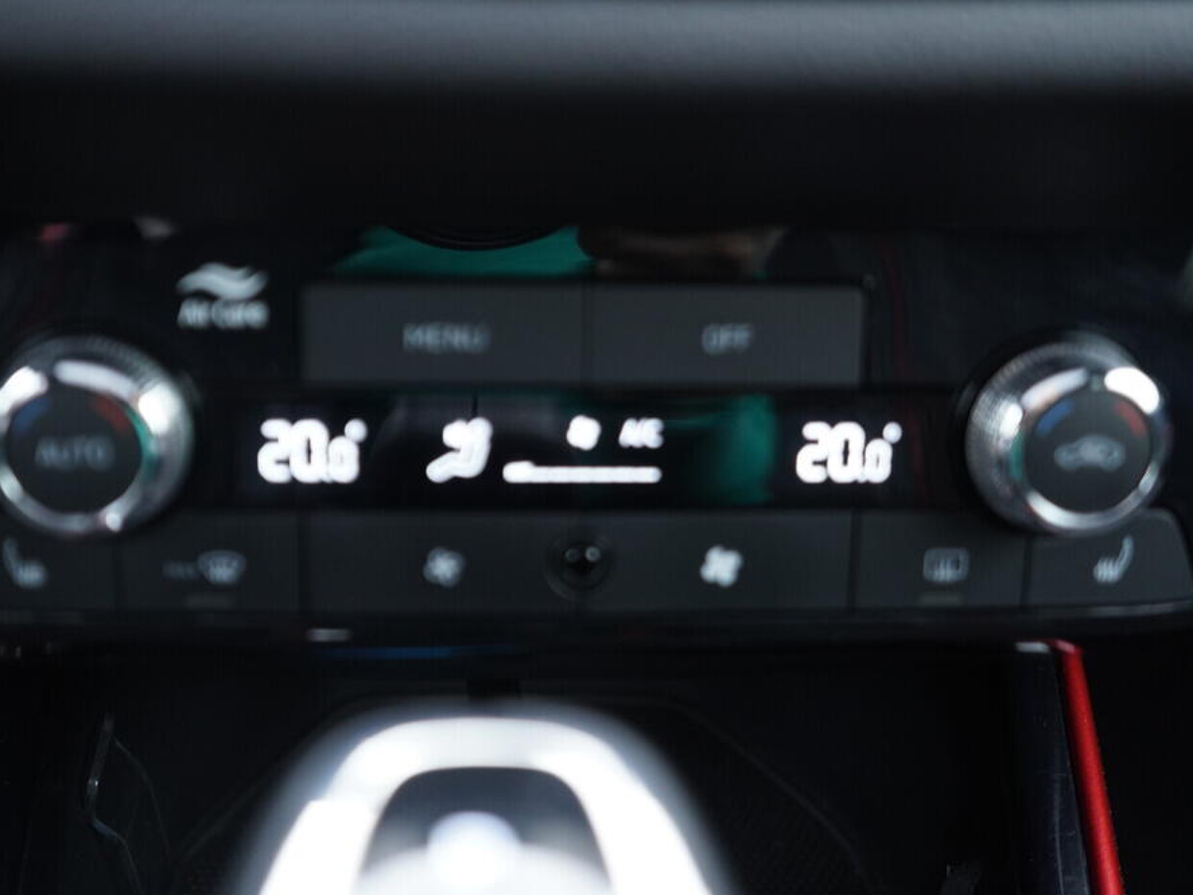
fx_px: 1379
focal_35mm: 40
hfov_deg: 46.7
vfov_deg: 36.0
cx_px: 537
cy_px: 449
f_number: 2.8
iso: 800
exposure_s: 1/40
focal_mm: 24
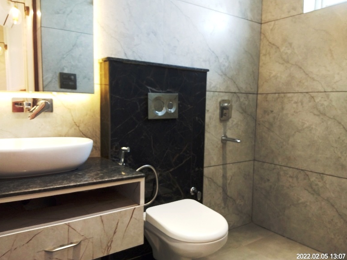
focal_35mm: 30
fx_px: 301
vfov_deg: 46.8
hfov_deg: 60.0
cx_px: 177
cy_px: 132
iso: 587
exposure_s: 1/33.3
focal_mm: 3.55
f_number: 2
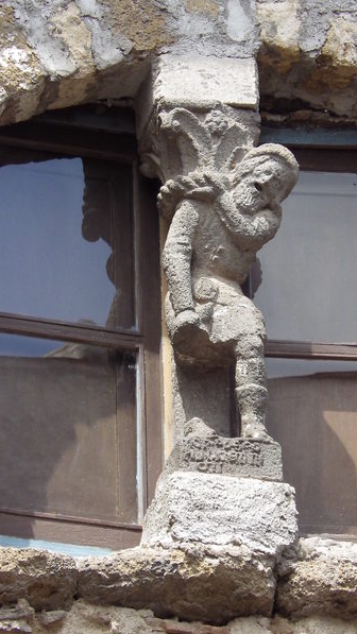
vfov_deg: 4.4
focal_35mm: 487
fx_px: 8192
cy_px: 318
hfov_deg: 2.5
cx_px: 218
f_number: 6
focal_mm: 79.9
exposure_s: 1/125
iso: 100
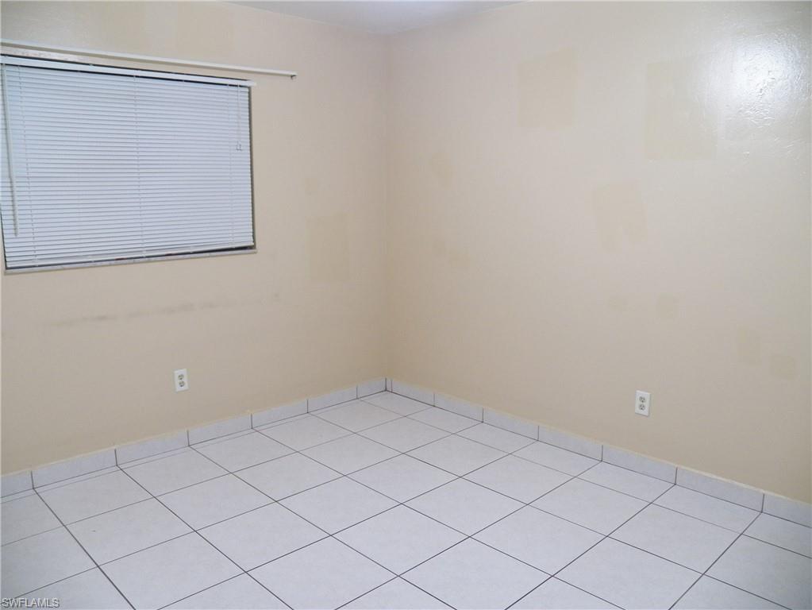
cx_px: 406
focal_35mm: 28
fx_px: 657
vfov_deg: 49.8
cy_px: 305
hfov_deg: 63.4
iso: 200
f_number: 2.8
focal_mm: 4.9
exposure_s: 1/30
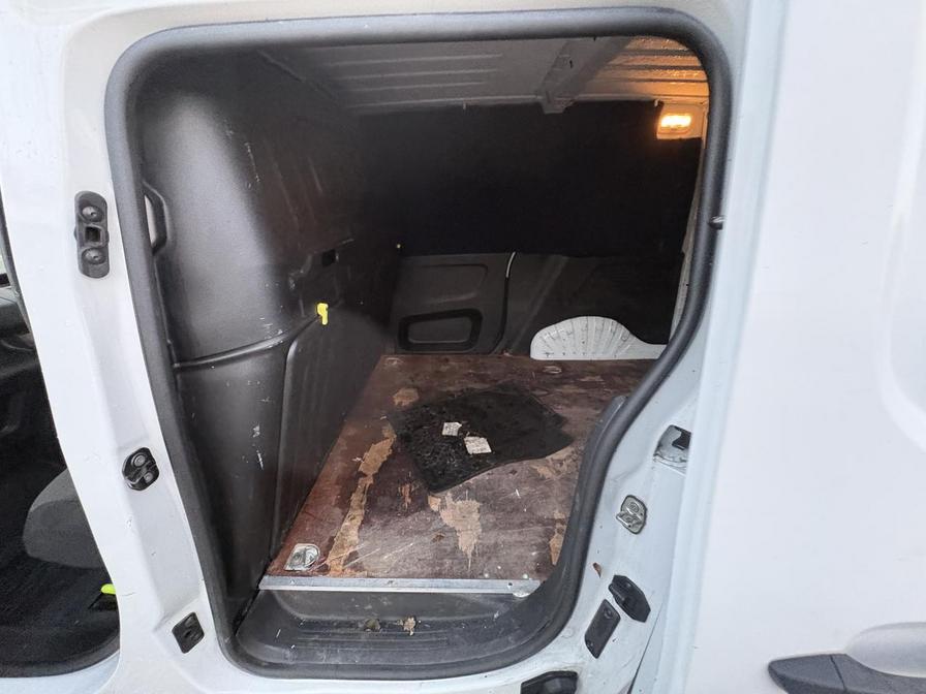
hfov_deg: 102.1
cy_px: 347
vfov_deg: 85.7
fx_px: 375
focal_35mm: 14
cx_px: 463
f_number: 2.2
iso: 640
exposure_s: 1/60
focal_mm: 2.22
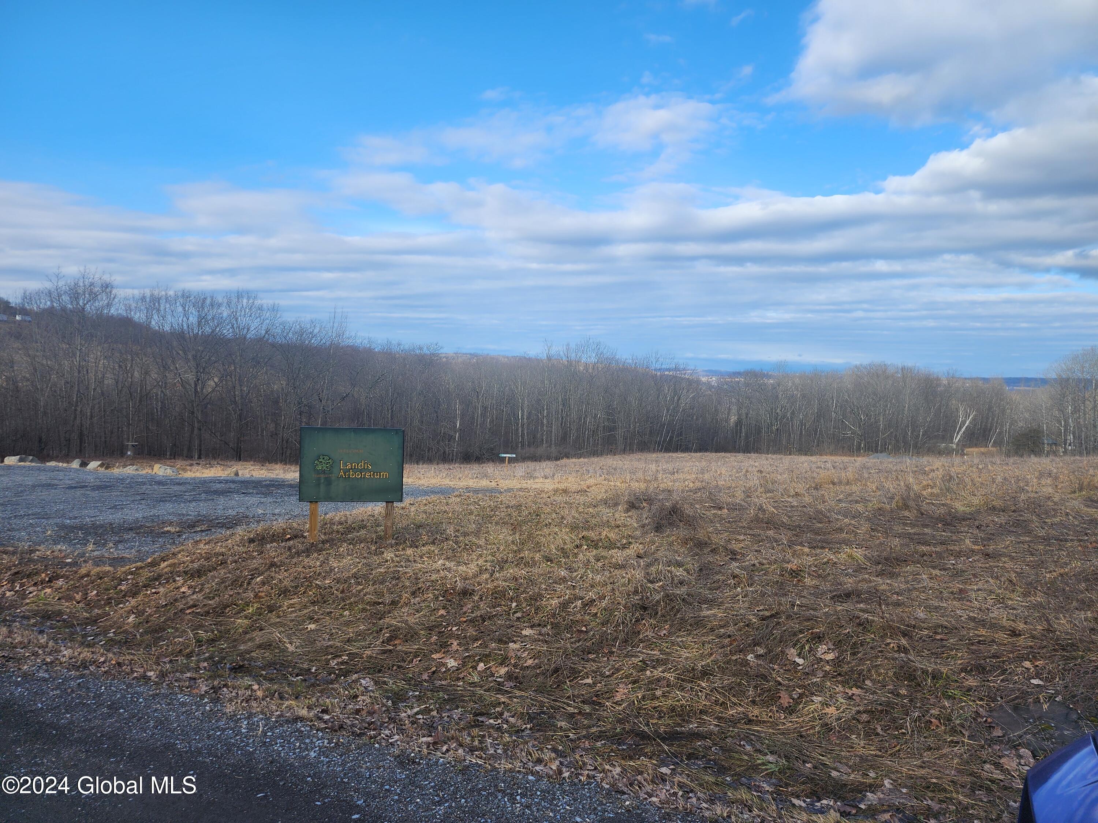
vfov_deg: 58.9
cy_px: 412
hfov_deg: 73.9
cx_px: 549
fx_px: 730
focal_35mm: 23
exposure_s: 1/526
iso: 12
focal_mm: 6.4
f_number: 1.8
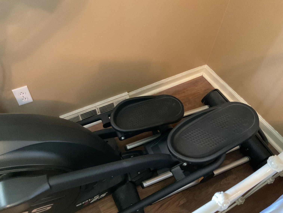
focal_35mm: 29
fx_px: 237
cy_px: 106
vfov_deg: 48.2
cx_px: 142
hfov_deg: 61.7
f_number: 1.8
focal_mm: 3
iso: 500
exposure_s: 1/20
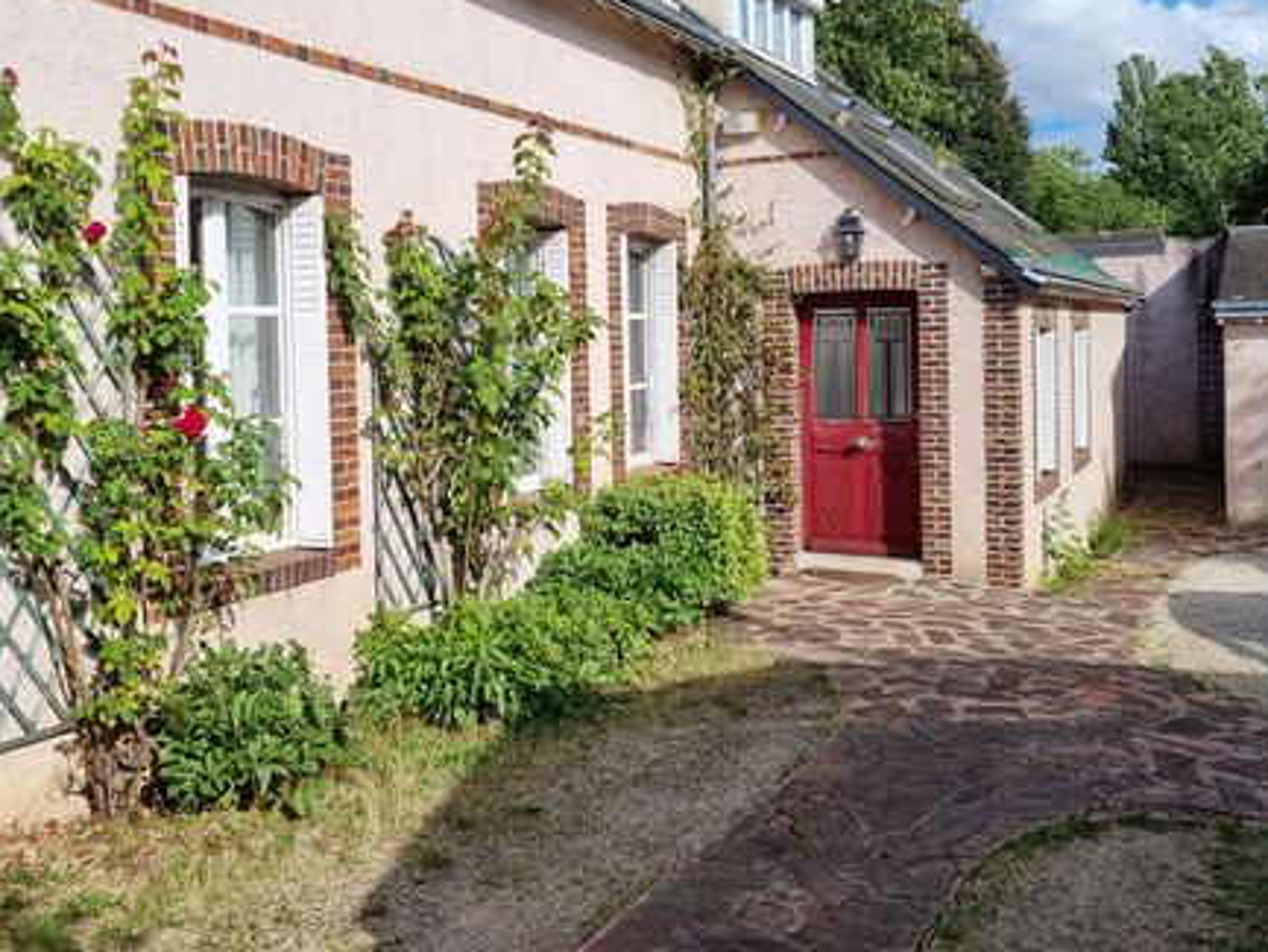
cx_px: 548
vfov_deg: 39.5
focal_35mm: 36
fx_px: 1319
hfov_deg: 51.2
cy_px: 369
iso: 50
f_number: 1.8
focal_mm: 5.4
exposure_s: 1/3144
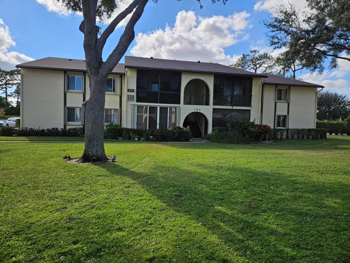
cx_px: 175
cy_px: 132
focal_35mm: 23
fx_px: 233
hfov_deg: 73.9
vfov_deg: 58.9
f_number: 1.8
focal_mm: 5.4
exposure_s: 1/1718
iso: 32
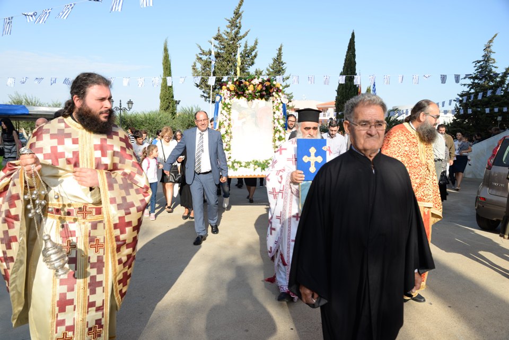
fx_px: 339
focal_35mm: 24
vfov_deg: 53.2
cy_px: 170
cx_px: 254
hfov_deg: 73.7
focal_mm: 24
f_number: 7.1
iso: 100
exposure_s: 1/320
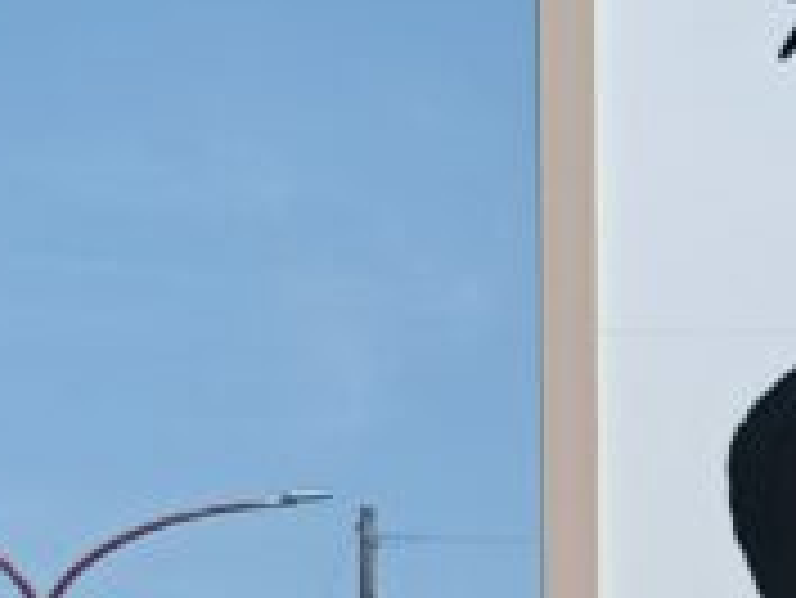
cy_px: 958
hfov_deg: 9.7
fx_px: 4648
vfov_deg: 7.2
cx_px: 800
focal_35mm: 202
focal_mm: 4.7
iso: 64
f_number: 1.7
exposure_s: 1/844
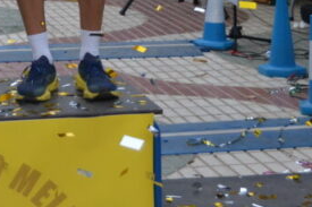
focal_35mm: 145
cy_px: -176
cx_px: -50
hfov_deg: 13.8
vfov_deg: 9.0
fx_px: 1256
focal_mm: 26
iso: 400
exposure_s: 1/800
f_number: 4
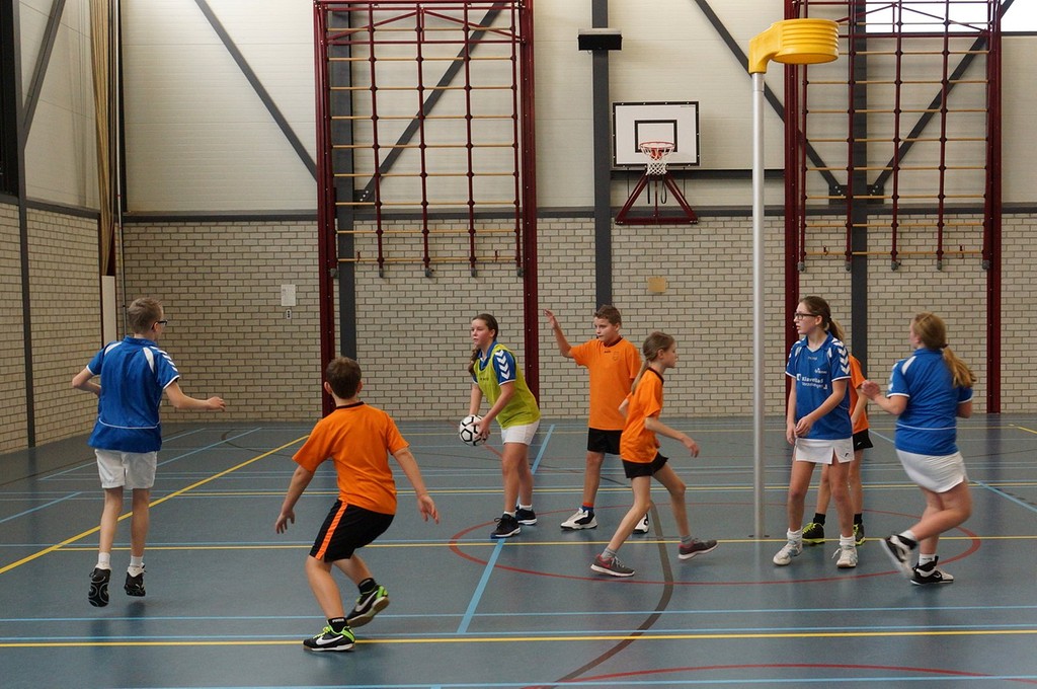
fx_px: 1036
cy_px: 344
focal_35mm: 36
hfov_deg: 53.2
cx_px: 518
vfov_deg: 36.8
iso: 1000
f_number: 4
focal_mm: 24
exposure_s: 1/250
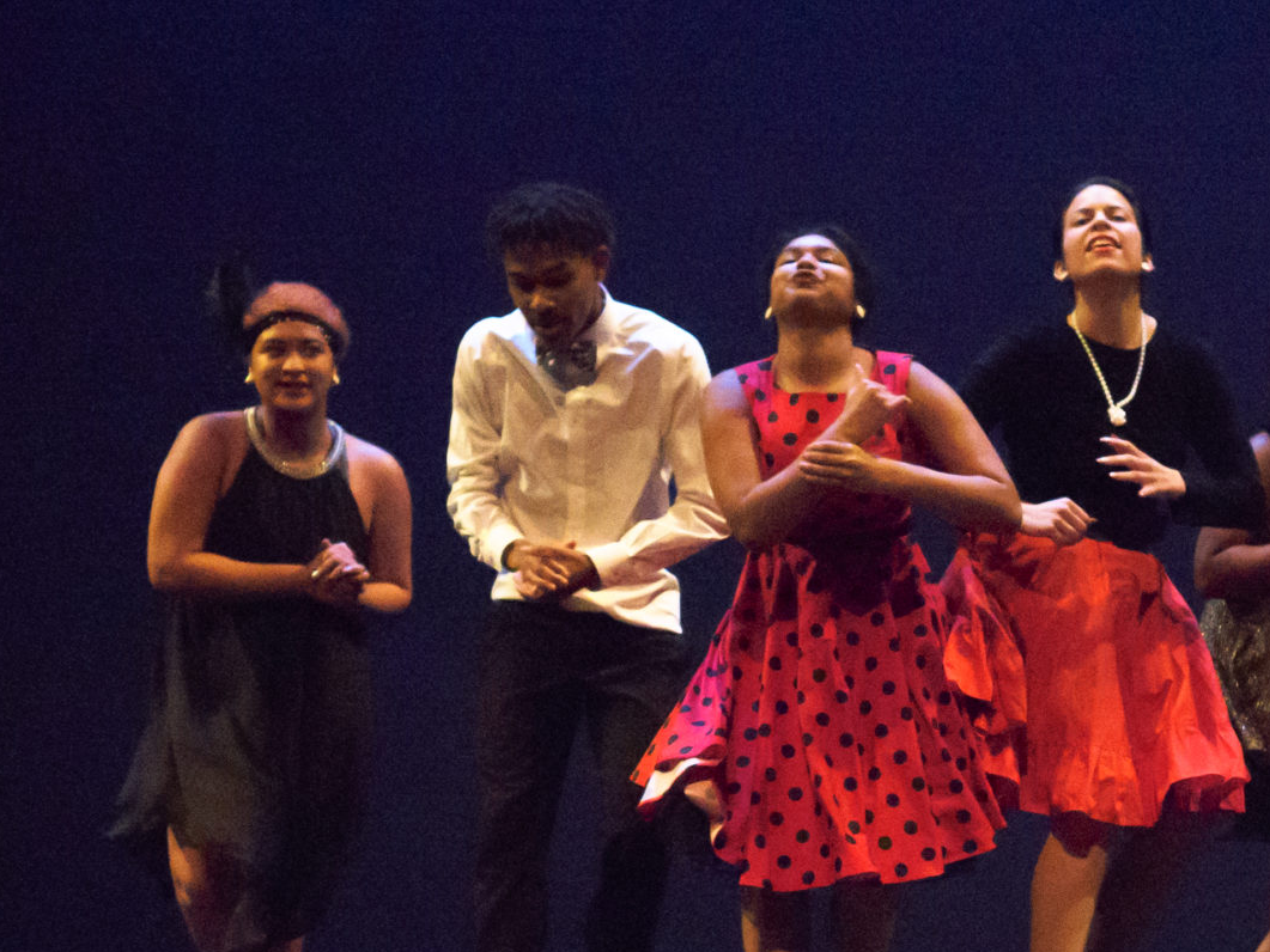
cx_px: 1067
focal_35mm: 82
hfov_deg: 23.4
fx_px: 3009
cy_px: 804
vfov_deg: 17.8
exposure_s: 1/2000
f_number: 1.8
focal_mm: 17
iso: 5000
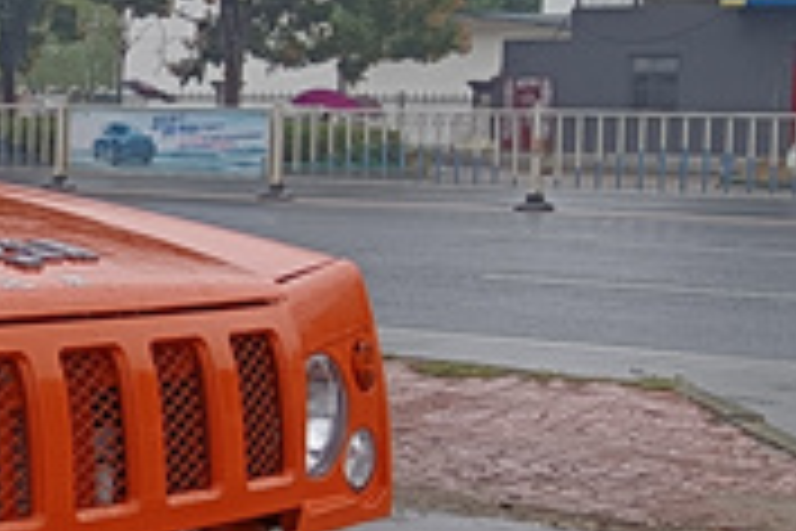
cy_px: 254
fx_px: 2277
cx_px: -531
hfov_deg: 17.1
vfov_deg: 13.3
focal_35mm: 103
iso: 114
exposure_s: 1/100
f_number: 1.9
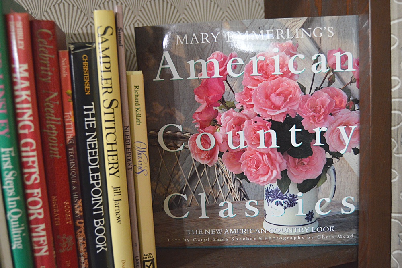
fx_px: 368
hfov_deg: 57.3
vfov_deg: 39.9
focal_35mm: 33
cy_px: 134
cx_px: 201
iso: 2000
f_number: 3.5
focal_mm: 22
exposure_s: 1/60
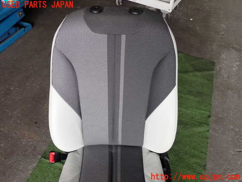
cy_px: 91
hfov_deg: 60.0
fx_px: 210
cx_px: 121
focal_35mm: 30
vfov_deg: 46.8
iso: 160
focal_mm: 5.4
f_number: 2.3
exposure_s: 1/60
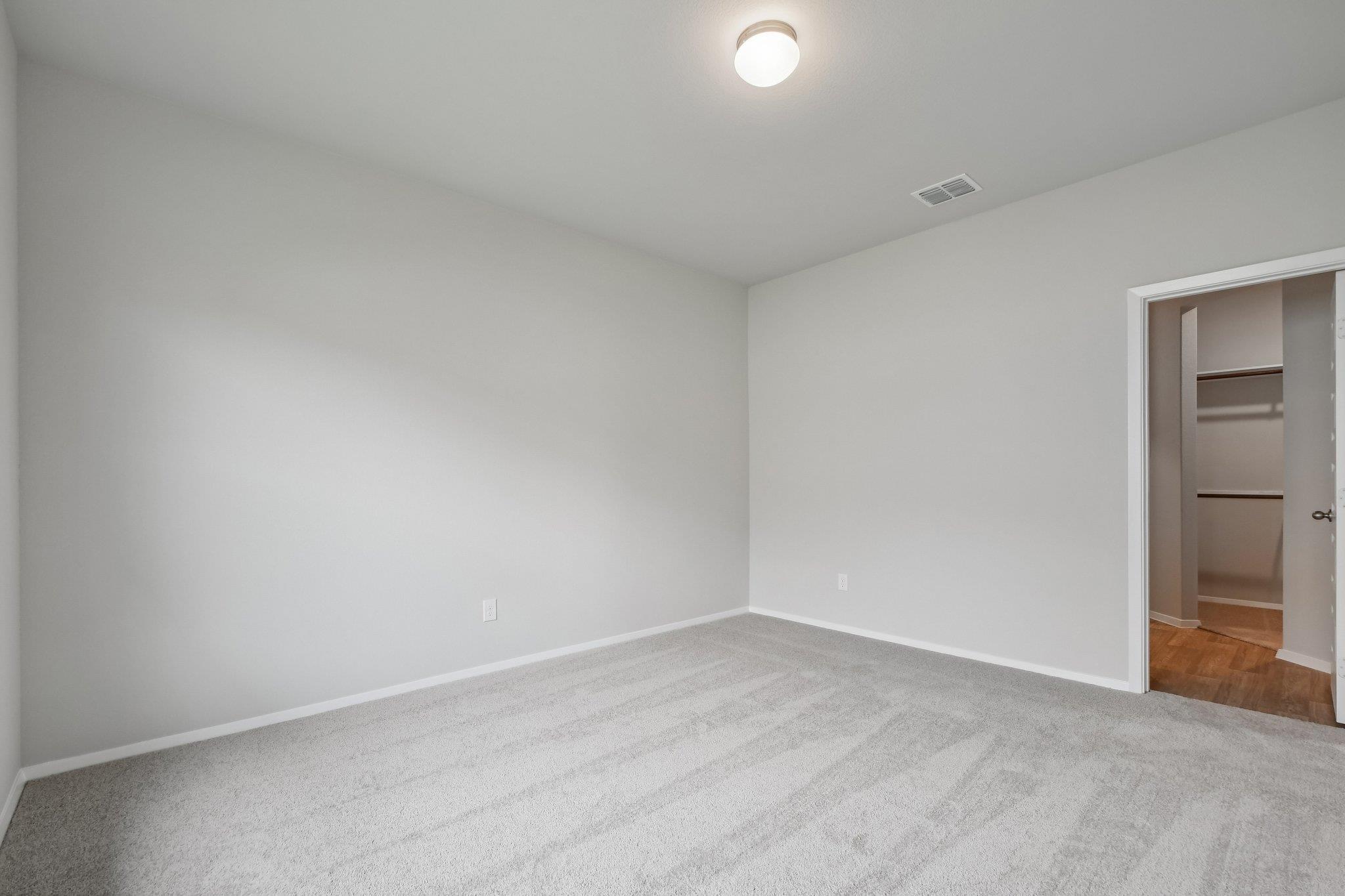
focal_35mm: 15
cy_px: 448
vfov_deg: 77.3
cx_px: 672
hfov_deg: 100.4
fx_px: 560
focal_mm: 10
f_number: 8
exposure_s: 1/30
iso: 400
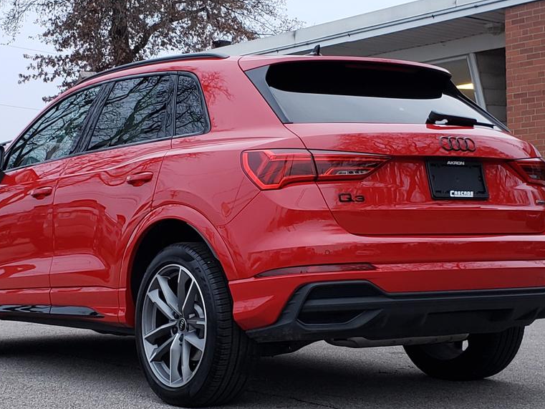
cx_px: 242
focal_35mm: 35
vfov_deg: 40.7
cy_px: 221
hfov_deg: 52.5
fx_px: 551
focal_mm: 4.3
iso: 100
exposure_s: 1/60
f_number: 2.4
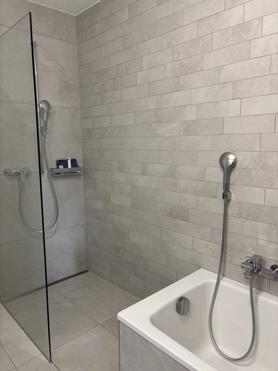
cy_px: 186
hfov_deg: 53.1
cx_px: 139
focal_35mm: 26
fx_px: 278
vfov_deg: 67.3
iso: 100
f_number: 1.6
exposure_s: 1/50
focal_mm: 5.96
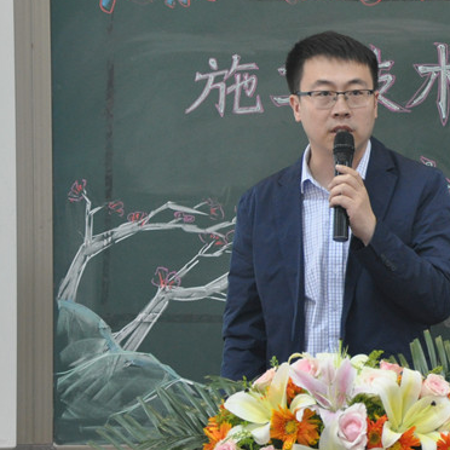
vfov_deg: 7.7
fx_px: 3324
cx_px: 515
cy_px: 133
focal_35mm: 226
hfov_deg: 7.7
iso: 800
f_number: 5.3
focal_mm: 66
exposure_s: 1/40
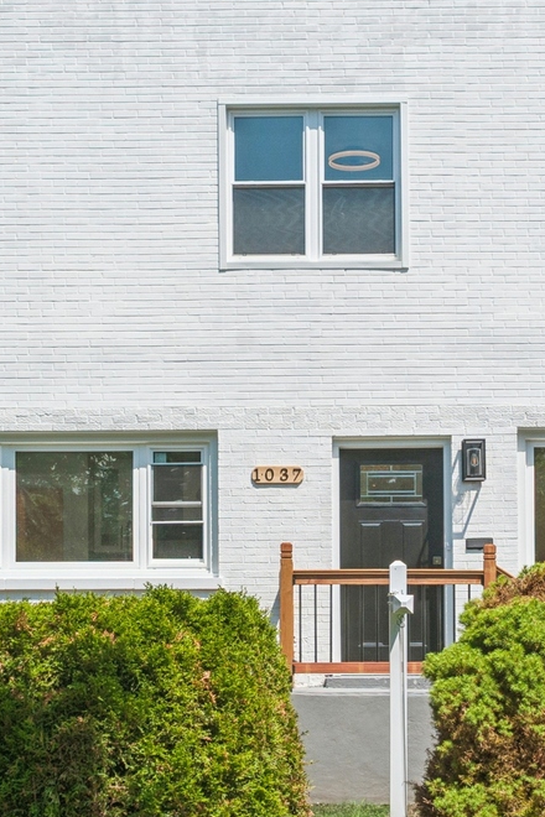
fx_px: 1340
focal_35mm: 59
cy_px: 238
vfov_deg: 33.5
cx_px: 320
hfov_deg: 23.0
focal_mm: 24
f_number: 8
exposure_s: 1/640
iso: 200
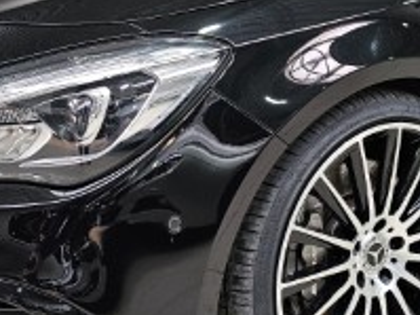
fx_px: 897
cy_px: 108
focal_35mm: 74
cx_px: 321
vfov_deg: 19.8
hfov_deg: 26.0
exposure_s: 1/180
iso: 100
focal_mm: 6.3
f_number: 1.7
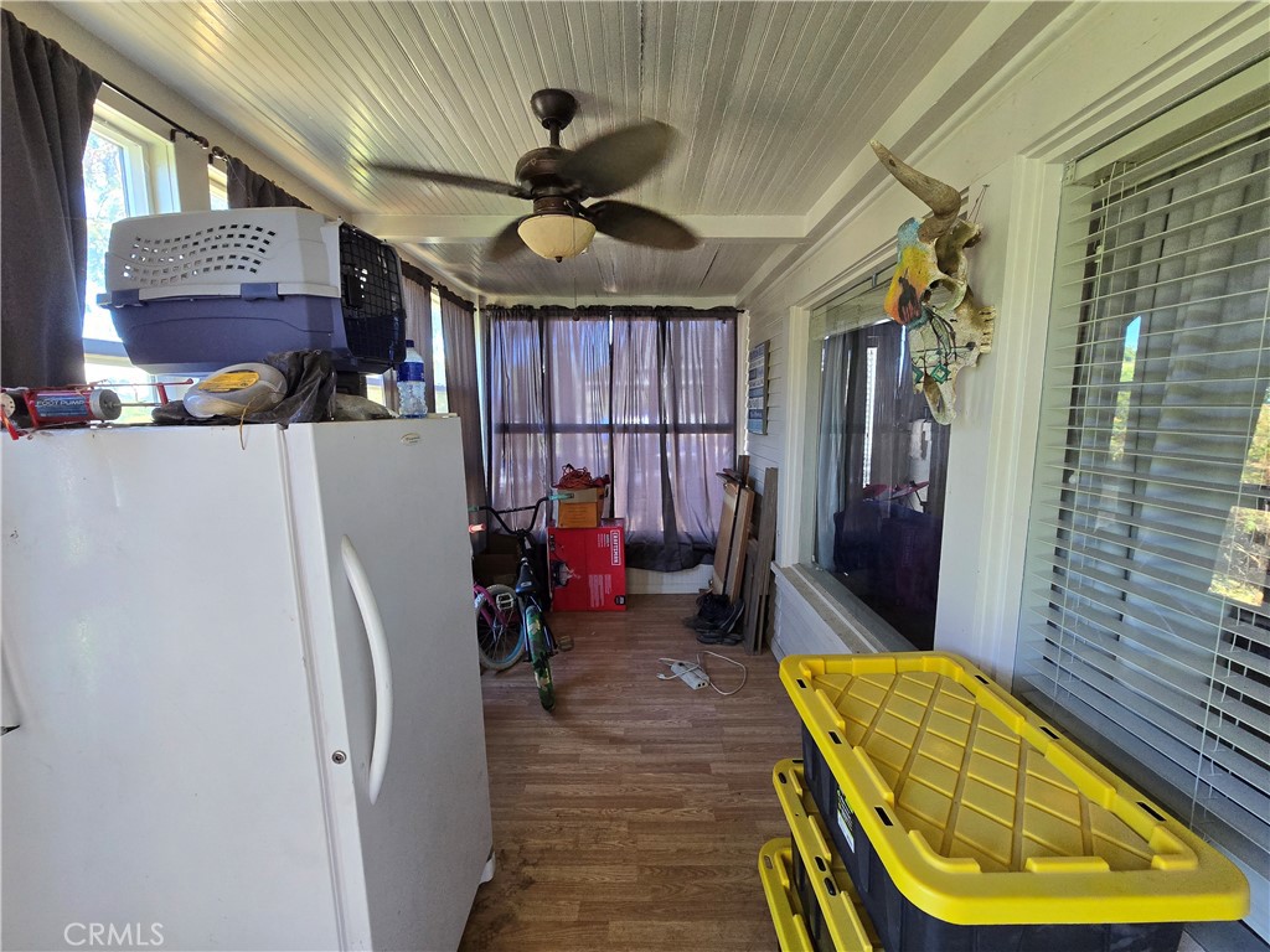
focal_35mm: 13
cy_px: 476
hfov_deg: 106.2
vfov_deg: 89.9
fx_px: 477
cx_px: 635
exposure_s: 1/100
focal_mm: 2.2
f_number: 2.2
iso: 320
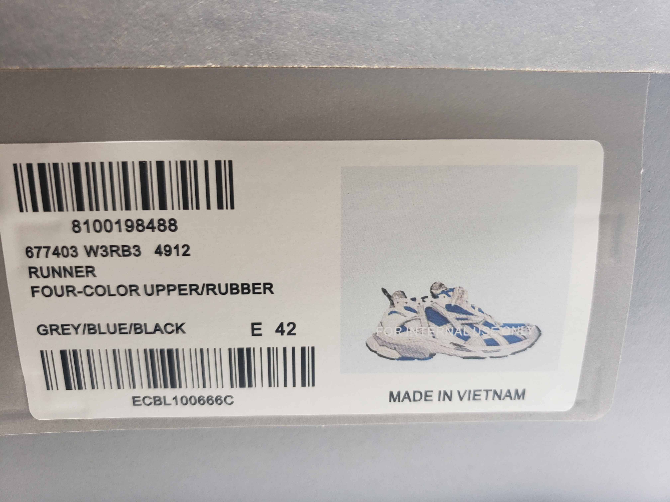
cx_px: 335
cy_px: 251
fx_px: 503
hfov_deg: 67.3
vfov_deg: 53.1
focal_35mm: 26
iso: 80
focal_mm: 4.3
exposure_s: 1/100
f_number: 1.5
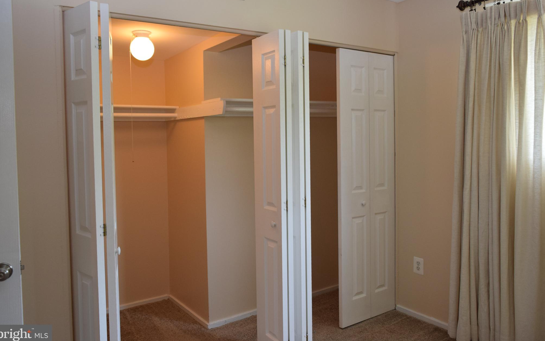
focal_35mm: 28
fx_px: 416
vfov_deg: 44.5
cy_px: 159
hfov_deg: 66.5
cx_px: 269
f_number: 5
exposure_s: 1/100
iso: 800
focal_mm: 18
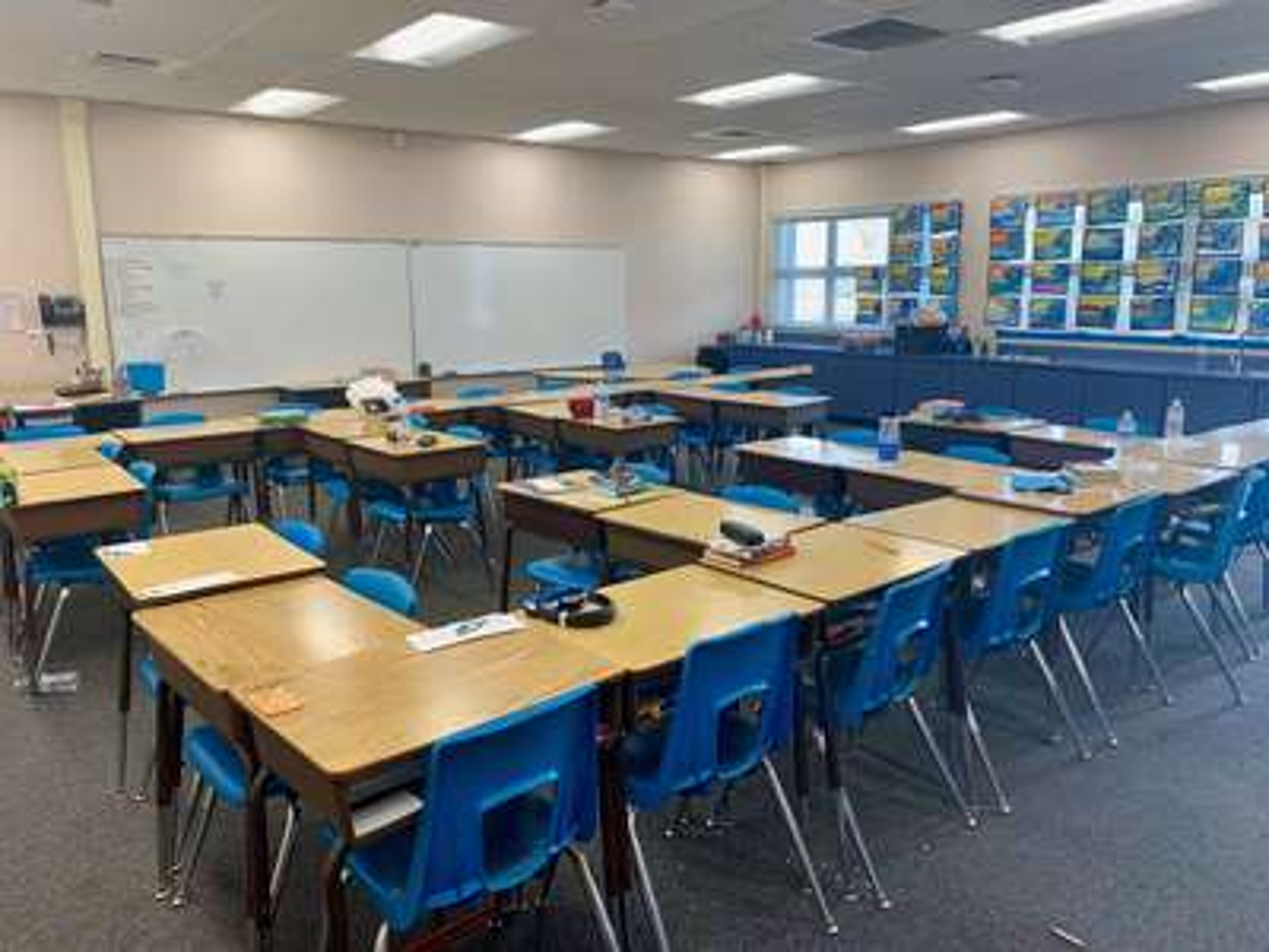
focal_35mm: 26
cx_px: 634
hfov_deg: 67.3
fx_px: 953
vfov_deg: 53.1
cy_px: 476
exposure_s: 1/121
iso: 100
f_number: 1.8
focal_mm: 4.25
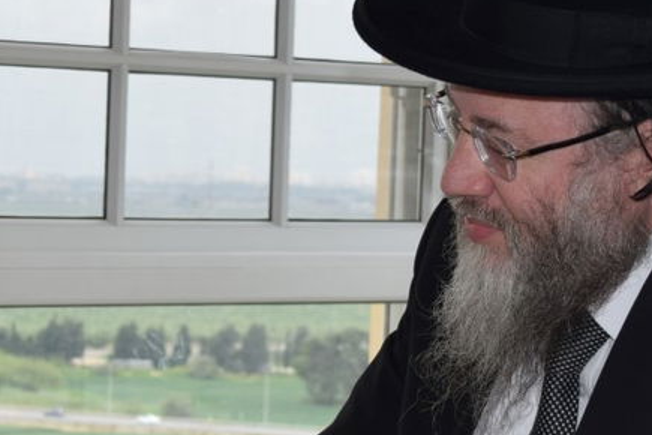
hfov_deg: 13.5
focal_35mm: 150
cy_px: 308
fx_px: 2709
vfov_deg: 9.2
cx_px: 16
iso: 100
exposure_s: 1/160
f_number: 6.3
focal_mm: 31
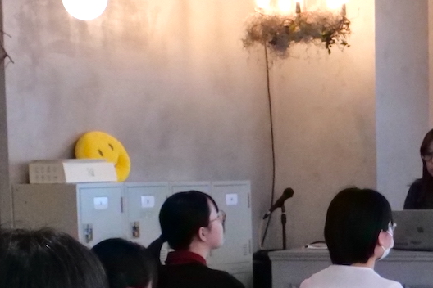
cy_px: 328
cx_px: 403
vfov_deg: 10.8
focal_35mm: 125
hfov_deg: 16.2
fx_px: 1503
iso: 2000
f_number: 5.6
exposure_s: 1/80
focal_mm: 16
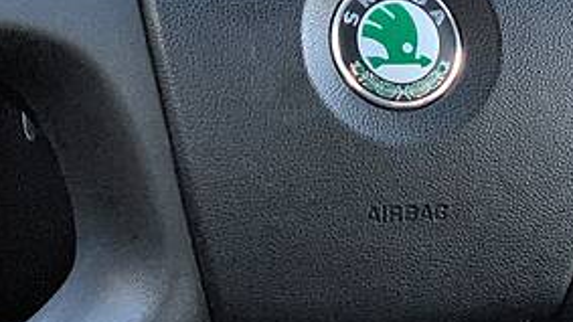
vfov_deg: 7.6
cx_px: 632
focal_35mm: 160
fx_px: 2430
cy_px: 69
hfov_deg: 13.2
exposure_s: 1/60
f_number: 2.4
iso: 400
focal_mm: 6
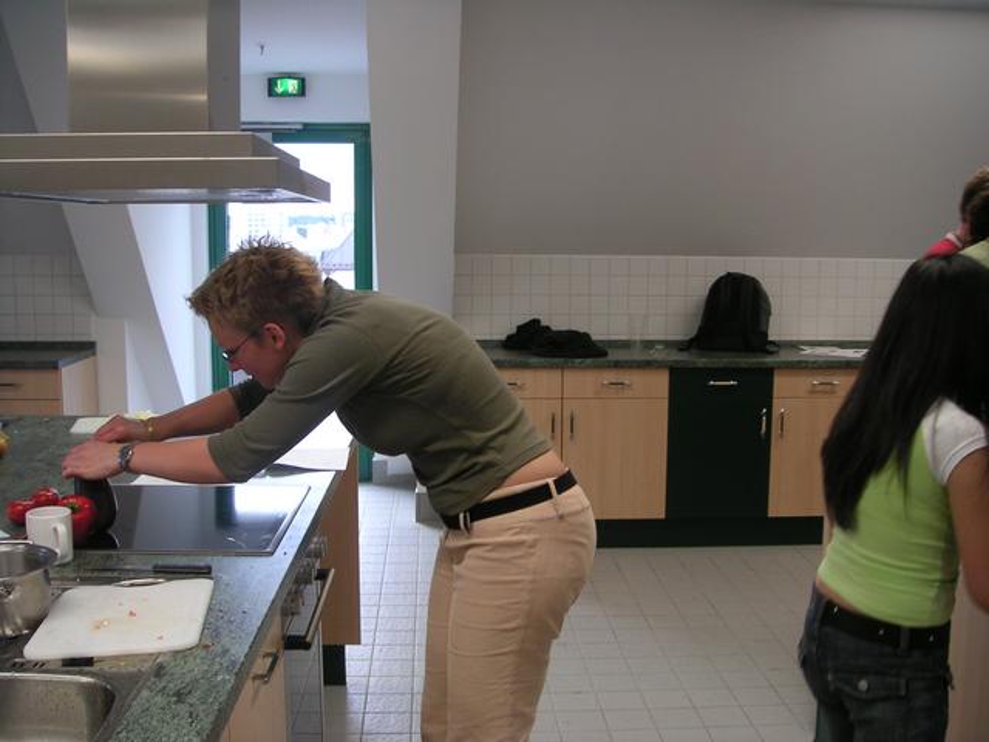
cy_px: 371
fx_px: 1086
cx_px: 494
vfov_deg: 37.7
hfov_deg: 49.0
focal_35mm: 38
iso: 80
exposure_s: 1/45
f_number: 2.8
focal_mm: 6
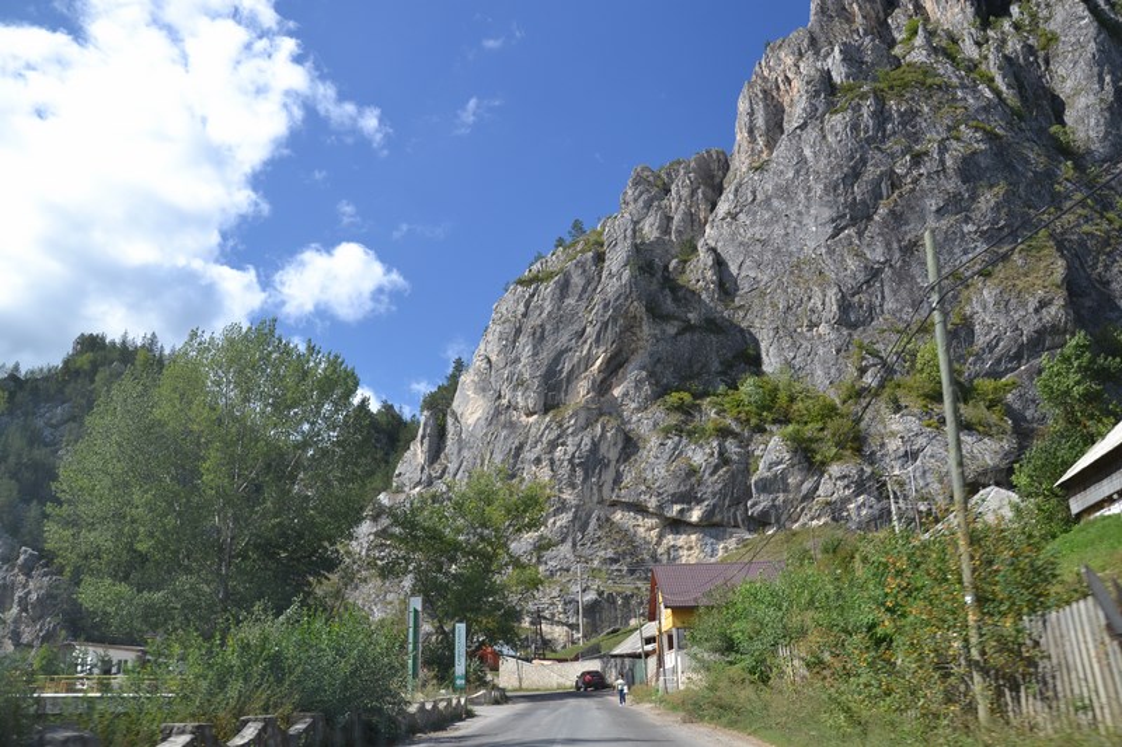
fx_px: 841
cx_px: 561
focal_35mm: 27
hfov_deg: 67.4
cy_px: 374
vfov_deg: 47.9
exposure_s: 1/125
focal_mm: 18
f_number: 5.6
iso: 140
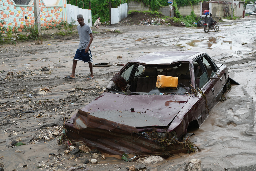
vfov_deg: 27.0
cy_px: 86
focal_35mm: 50
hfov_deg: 39.6
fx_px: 356
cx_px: 128
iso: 200
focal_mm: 50
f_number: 3.5
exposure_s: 1/100
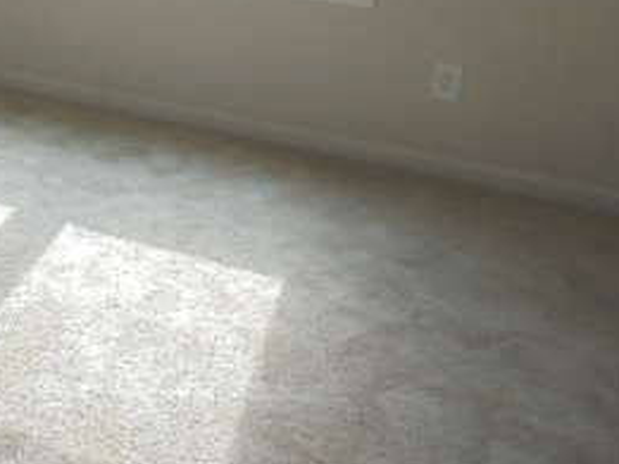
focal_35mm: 64
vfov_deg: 21.5
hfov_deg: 27.3
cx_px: -90
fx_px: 1144
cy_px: -69
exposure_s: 1/30
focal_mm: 4.6
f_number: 3.5
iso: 100
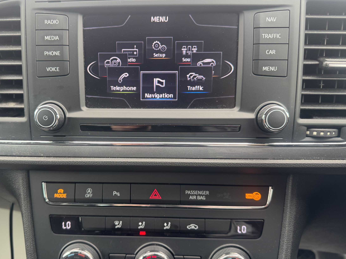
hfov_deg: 63.2
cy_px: 135
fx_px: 280
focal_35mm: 28
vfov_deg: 49.7
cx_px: 150
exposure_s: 1/72
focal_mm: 6.76
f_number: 1.78
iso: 125
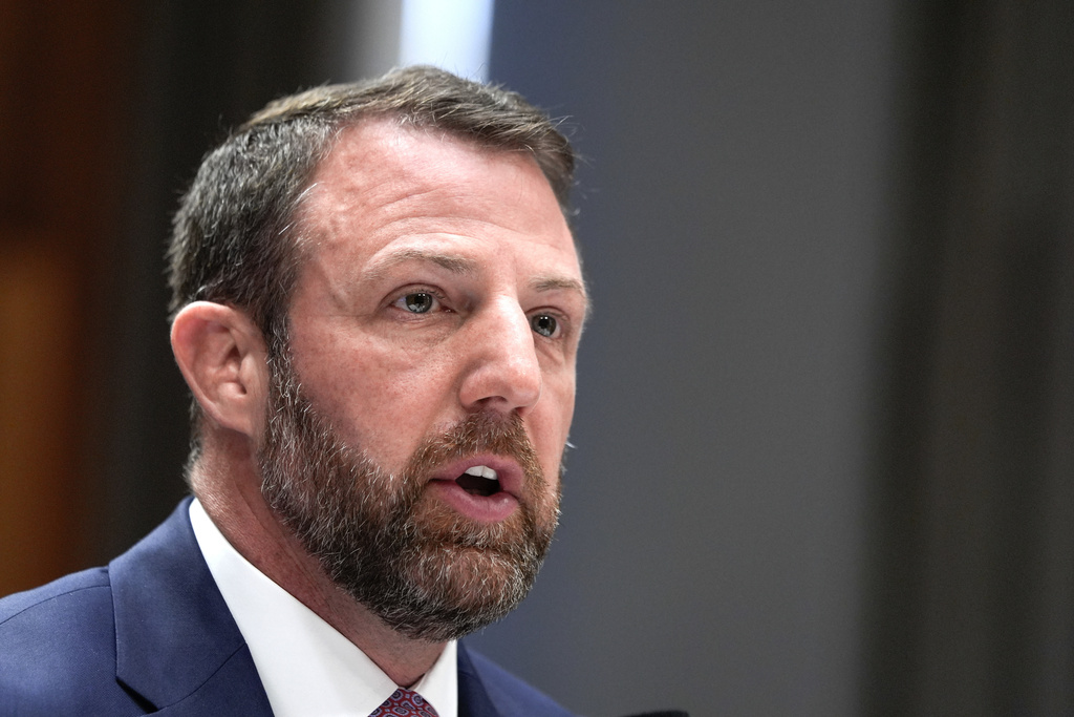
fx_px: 5967
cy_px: 358
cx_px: 537
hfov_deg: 10.3
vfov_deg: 6.9
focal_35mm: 200
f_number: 4
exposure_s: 1/250
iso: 2000
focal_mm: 200
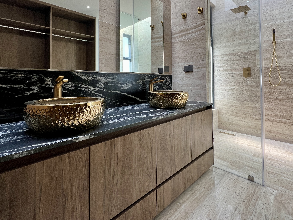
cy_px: 80
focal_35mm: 17
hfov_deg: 91.0
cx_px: 149
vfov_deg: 73.2
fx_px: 144
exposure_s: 1/99
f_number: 1.8
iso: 80
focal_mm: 1.57
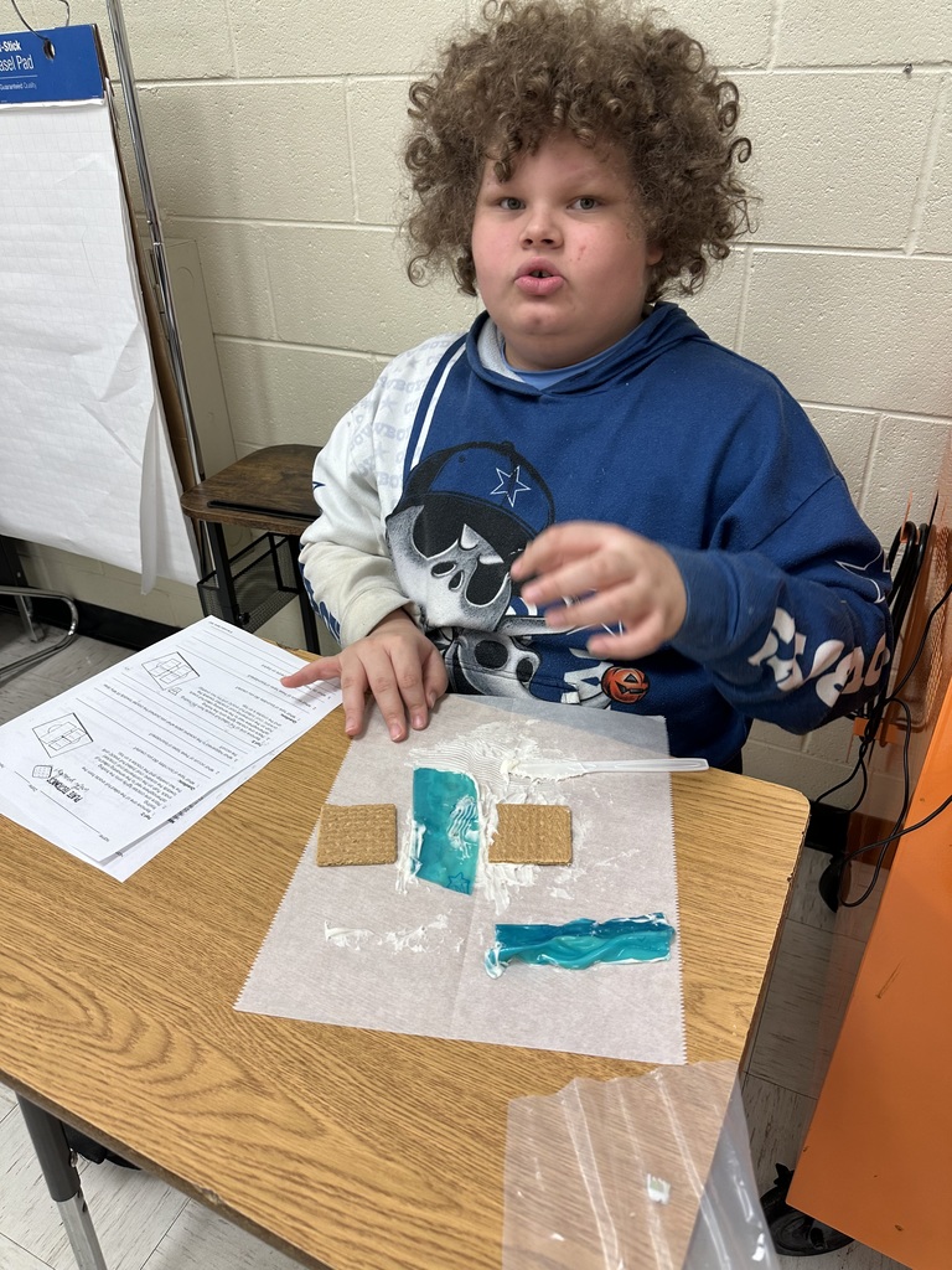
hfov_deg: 56.8
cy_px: 635
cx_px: 476
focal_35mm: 24
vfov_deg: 71.6
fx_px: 880
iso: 125
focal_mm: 6.86
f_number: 1.78
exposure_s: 1/120
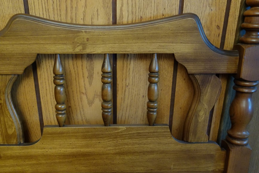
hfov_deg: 51.8
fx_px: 266
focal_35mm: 37
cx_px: 115
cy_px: 94
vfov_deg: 35.9
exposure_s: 1/60
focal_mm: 10.4
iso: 800
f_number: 1.8
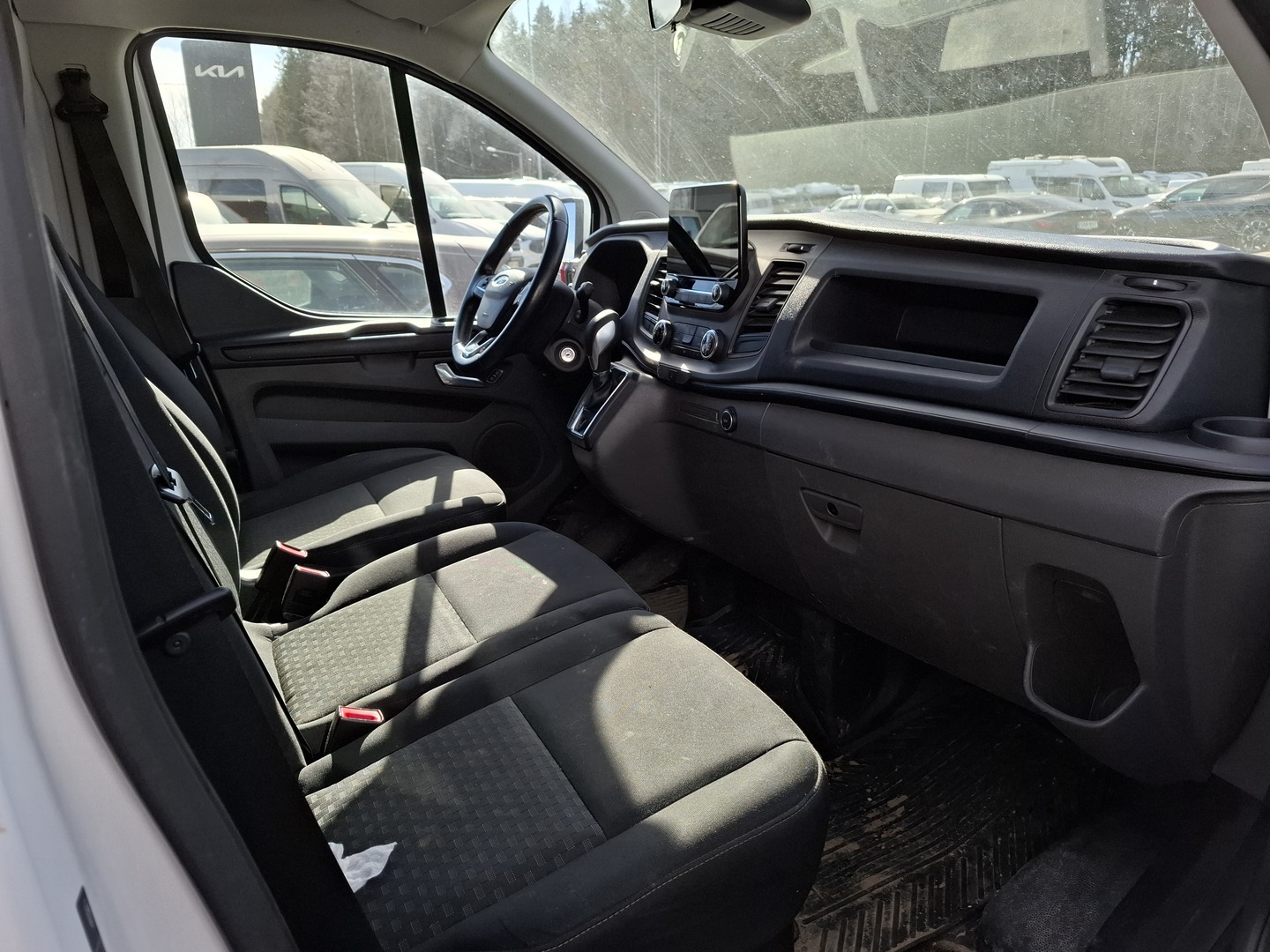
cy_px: 476
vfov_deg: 58.9
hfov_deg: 73.9
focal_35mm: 23
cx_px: 635
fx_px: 844
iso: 50
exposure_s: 1/641
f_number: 1.8
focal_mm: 5.54
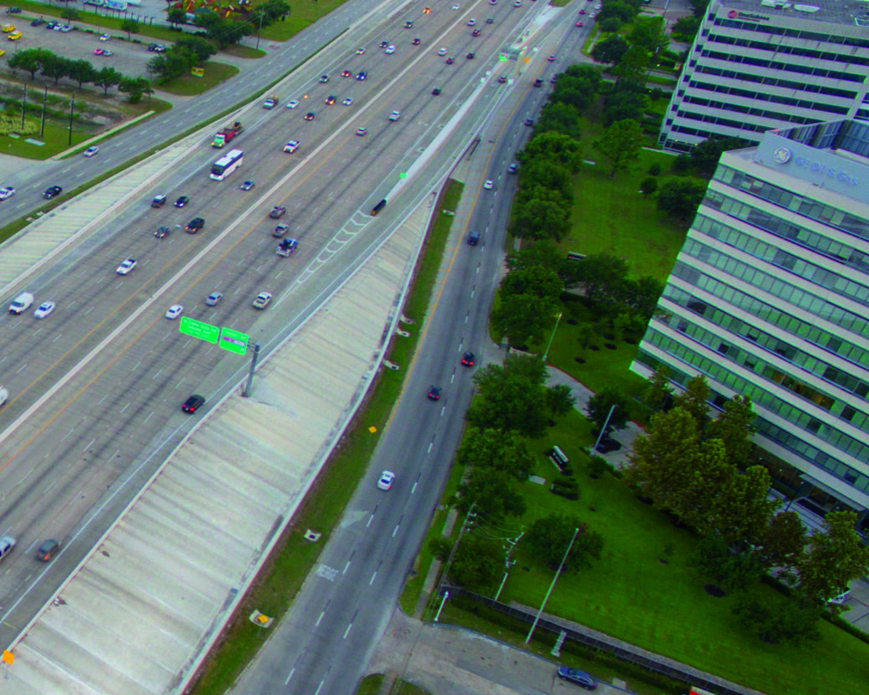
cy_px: 428
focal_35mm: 45
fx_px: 1157
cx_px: -73
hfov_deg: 35.5
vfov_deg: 33.3
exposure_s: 1/50
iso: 100
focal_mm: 3.61
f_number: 2.8
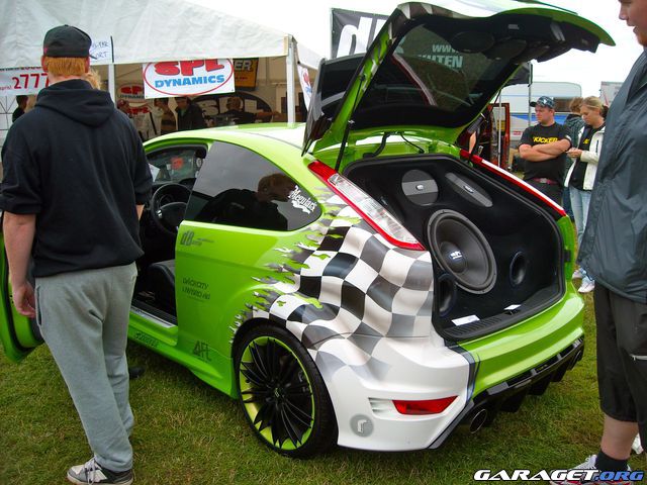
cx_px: 324
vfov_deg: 40.7
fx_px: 654
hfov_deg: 52.6
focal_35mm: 35
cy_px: 242
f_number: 2.8
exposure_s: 1/369
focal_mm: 5.7
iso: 64
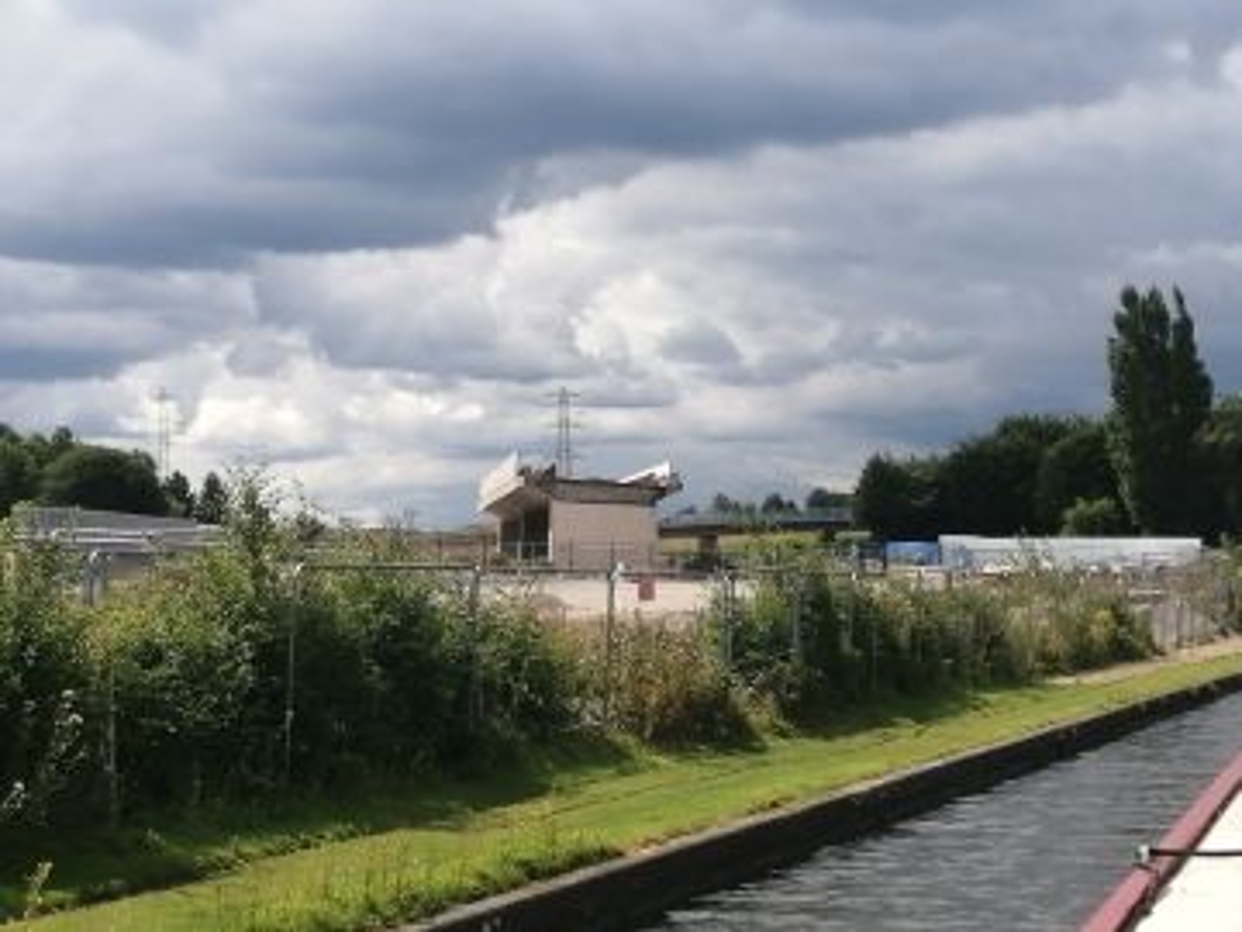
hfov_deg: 28.2
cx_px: 621
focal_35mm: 69
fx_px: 2476
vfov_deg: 21.3
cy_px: 466
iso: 50
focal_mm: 3.6
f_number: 1.8
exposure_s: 1/2309
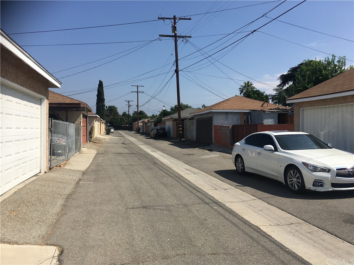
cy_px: 132
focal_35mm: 29
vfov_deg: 48.2
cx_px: 177
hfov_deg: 61.7
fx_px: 297
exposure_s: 1/2024
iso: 25
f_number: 2.2
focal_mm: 4.15
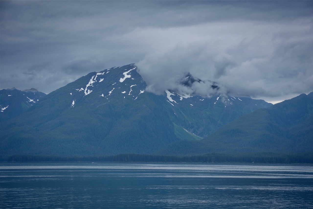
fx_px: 852
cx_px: 156
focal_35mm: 98
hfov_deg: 20.8
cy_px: 104
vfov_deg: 14.0
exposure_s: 1/250
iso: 100
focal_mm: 98
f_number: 8
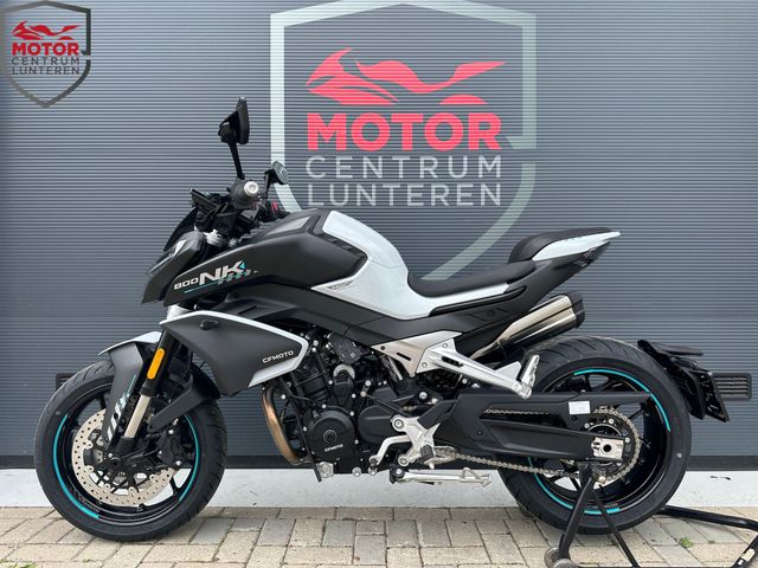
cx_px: 379
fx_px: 526
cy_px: 284
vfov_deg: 56.8
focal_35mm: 24
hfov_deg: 71.6
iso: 80
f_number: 1.78
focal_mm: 6.86
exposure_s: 1/1009
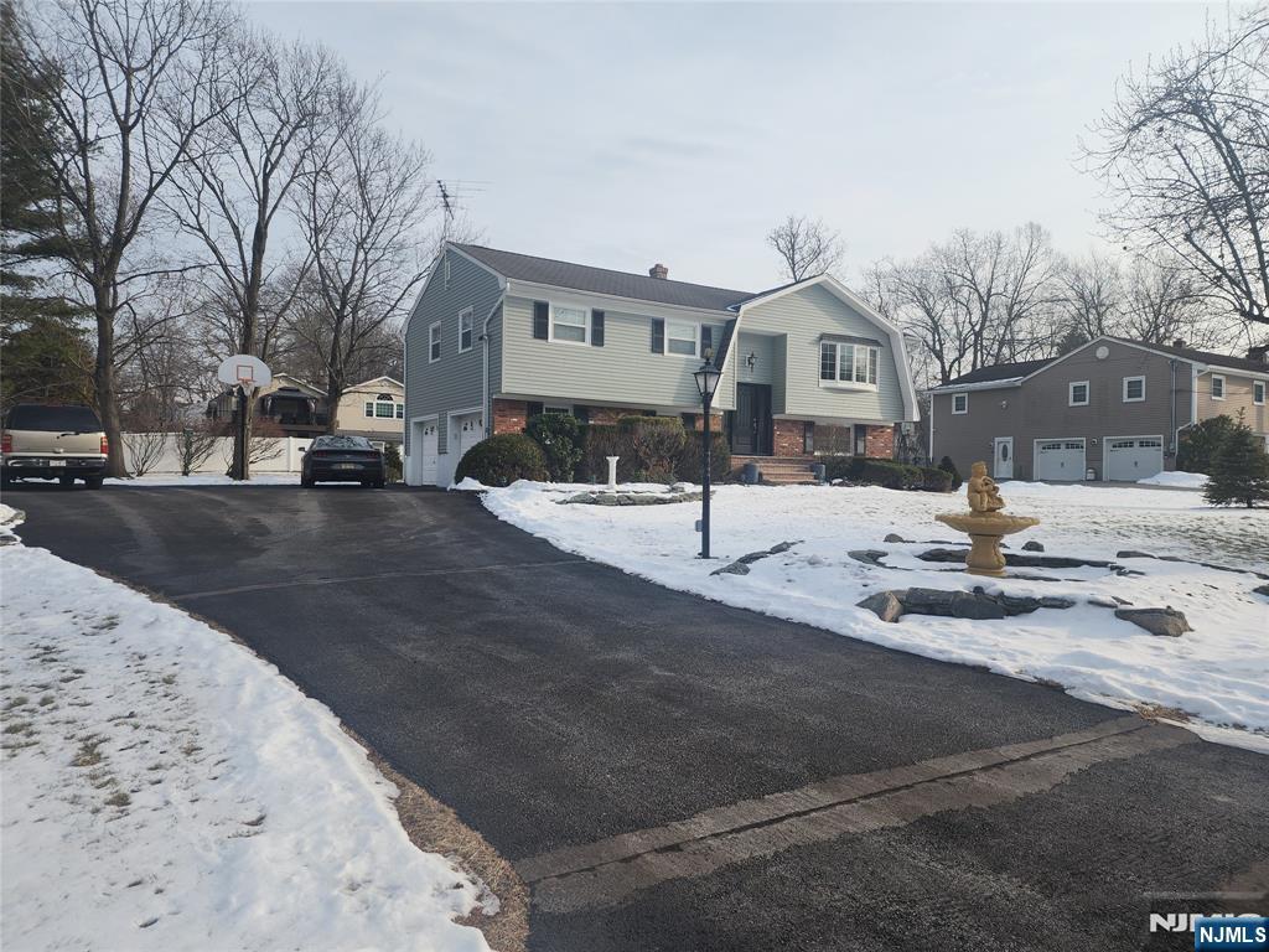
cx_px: 634
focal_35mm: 23
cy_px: 476
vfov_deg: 58.9
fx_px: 843
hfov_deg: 73.9
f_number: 1.8
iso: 12
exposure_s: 1/697
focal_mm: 6.4
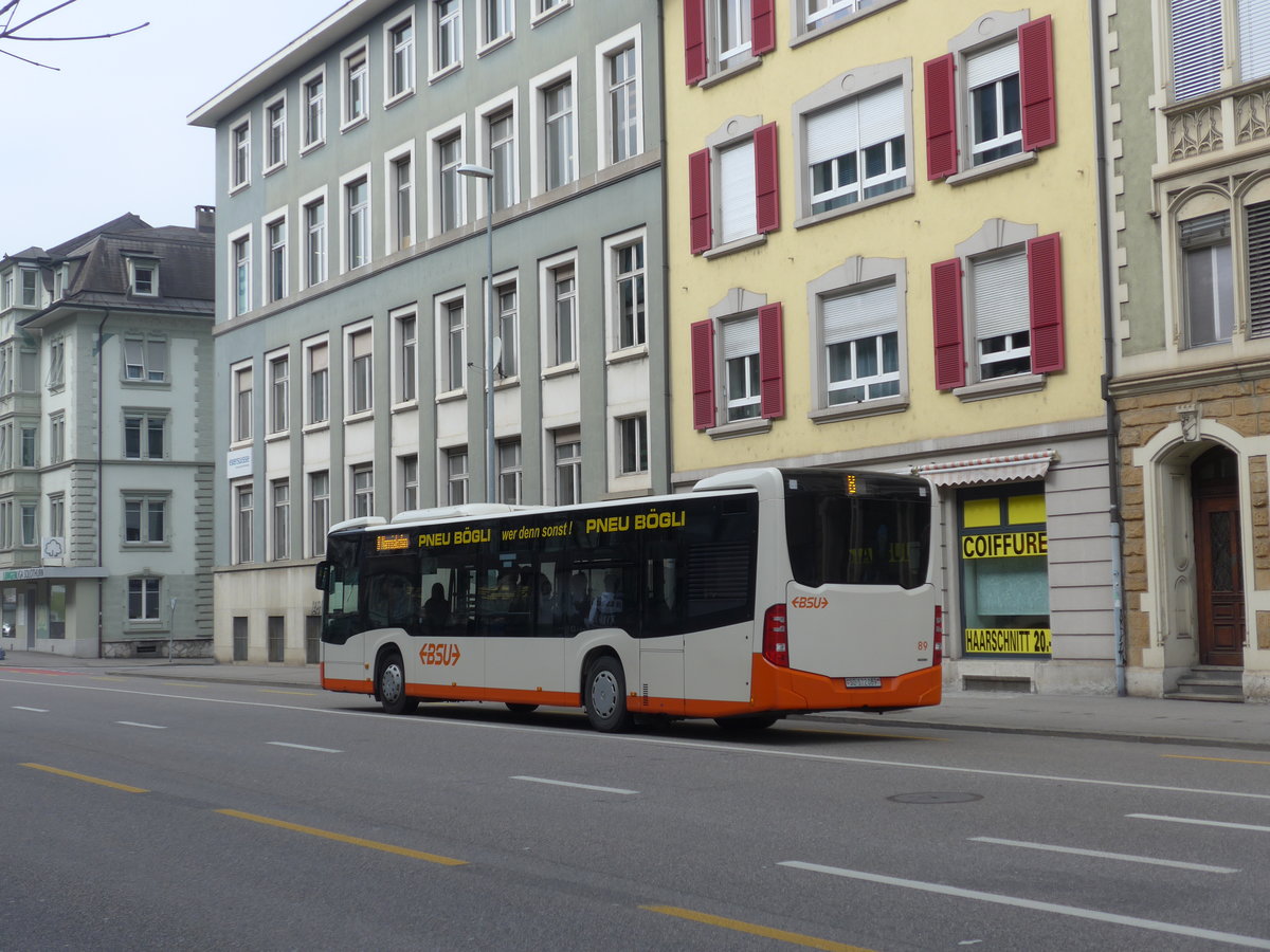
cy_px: 476
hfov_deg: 38.2
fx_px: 1834
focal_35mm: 50
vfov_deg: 29.1
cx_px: 635
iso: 80
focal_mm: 10.7
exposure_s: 1/800
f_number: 3.3
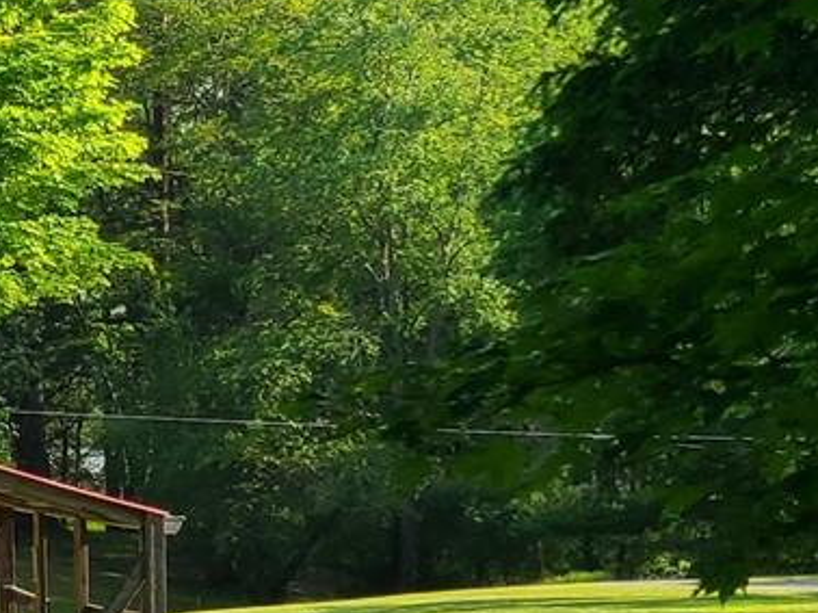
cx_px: -1225
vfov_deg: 10.5
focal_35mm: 141
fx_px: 3330
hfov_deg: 11.3
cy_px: 349
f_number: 1.8
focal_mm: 5.4
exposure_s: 1/854
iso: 40
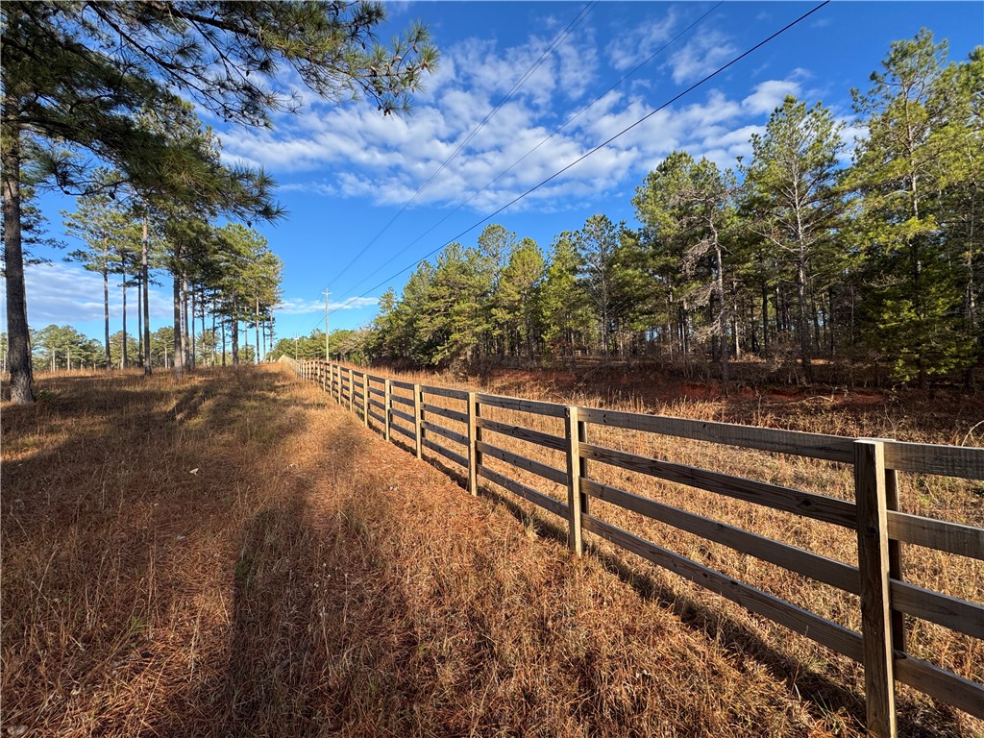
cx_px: 492
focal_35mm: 14
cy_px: 369
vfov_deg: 85.7
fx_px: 398
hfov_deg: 102.1
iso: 40
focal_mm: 2.22
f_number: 2.2
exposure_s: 1/681
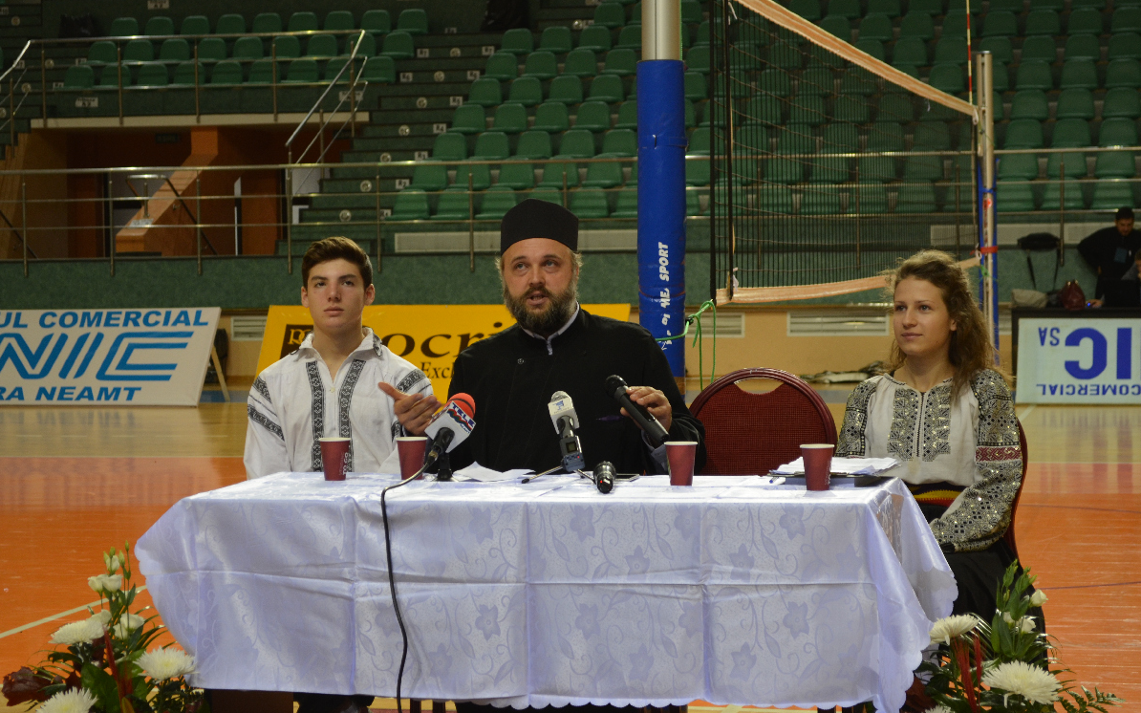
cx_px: 570
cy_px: 347
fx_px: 2628
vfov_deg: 15.4
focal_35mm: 85
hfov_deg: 24.5
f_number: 5.6
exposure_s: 1/60
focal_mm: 55
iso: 500
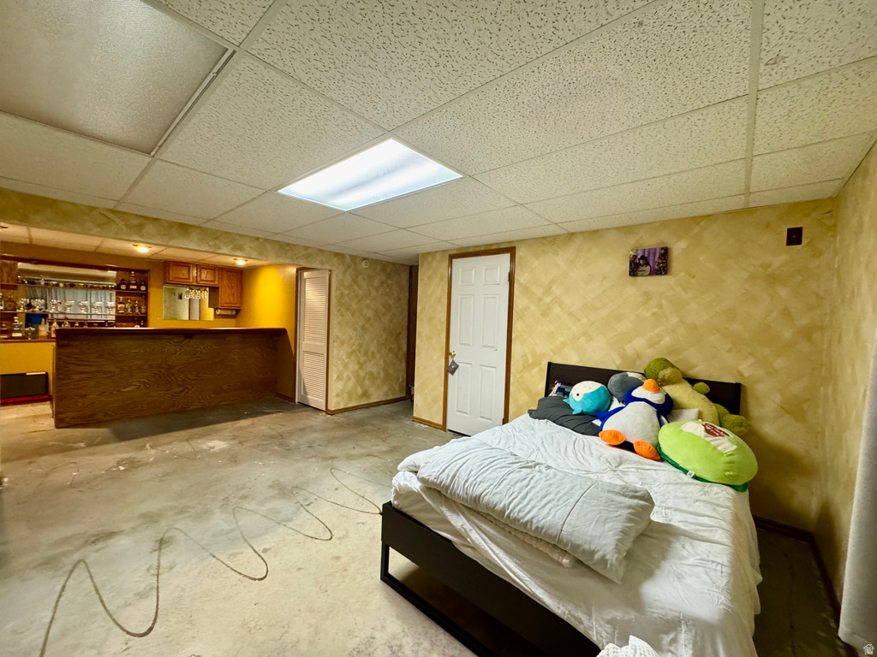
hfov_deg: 102.1
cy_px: 328
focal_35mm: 14
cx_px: 438
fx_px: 355
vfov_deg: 85.7
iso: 320
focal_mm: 2.22
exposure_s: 1/60
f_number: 2.2
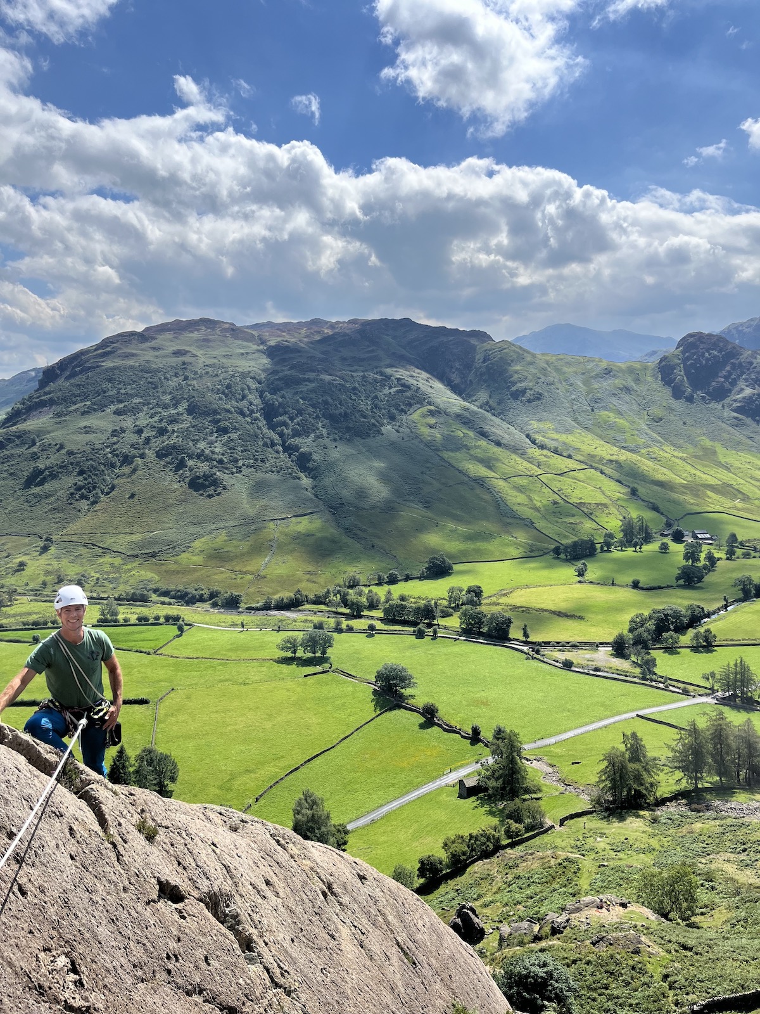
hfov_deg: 53.1
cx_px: 380
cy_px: 507
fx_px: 761
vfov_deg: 67.3
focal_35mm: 26
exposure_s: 1/5556
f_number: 1.6
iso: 50
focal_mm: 5.1
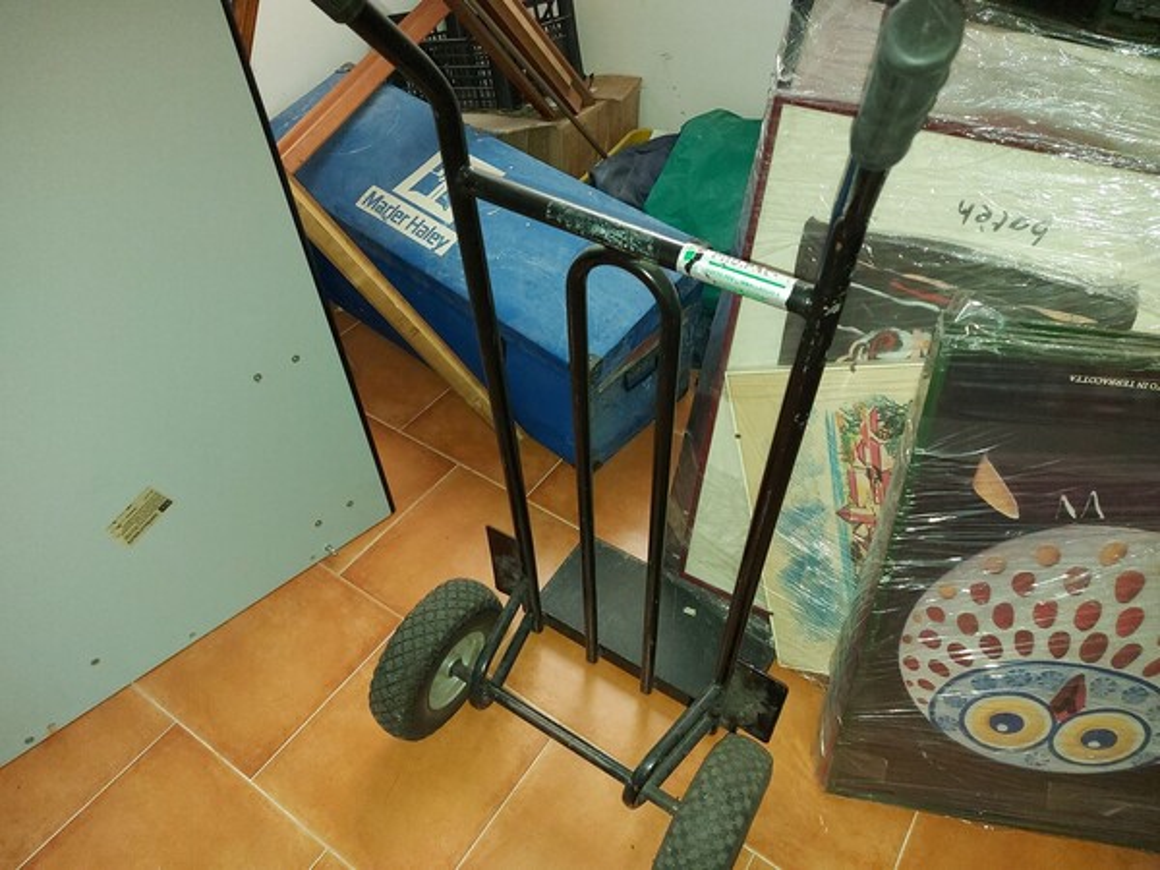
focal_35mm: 24
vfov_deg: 56.8
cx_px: 580
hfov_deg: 71.6
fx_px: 804
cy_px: 435
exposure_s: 1/25
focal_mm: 5.23
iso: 500
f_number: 1.8
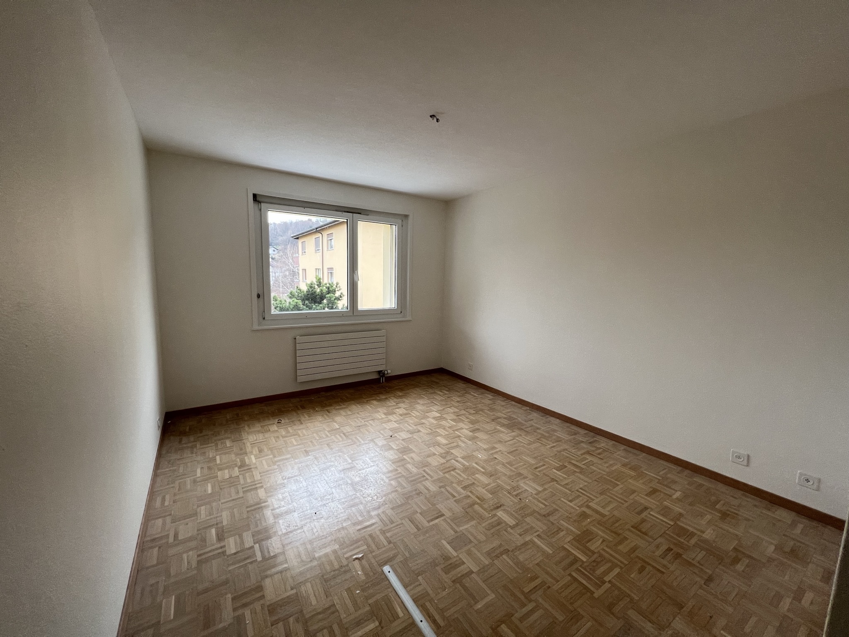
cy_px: 318
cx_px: 424
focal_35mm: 13
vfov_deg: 89.9
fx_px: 319
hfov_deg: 106.2
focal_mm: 1.57
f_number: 1.8
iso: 100
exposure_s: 1/122
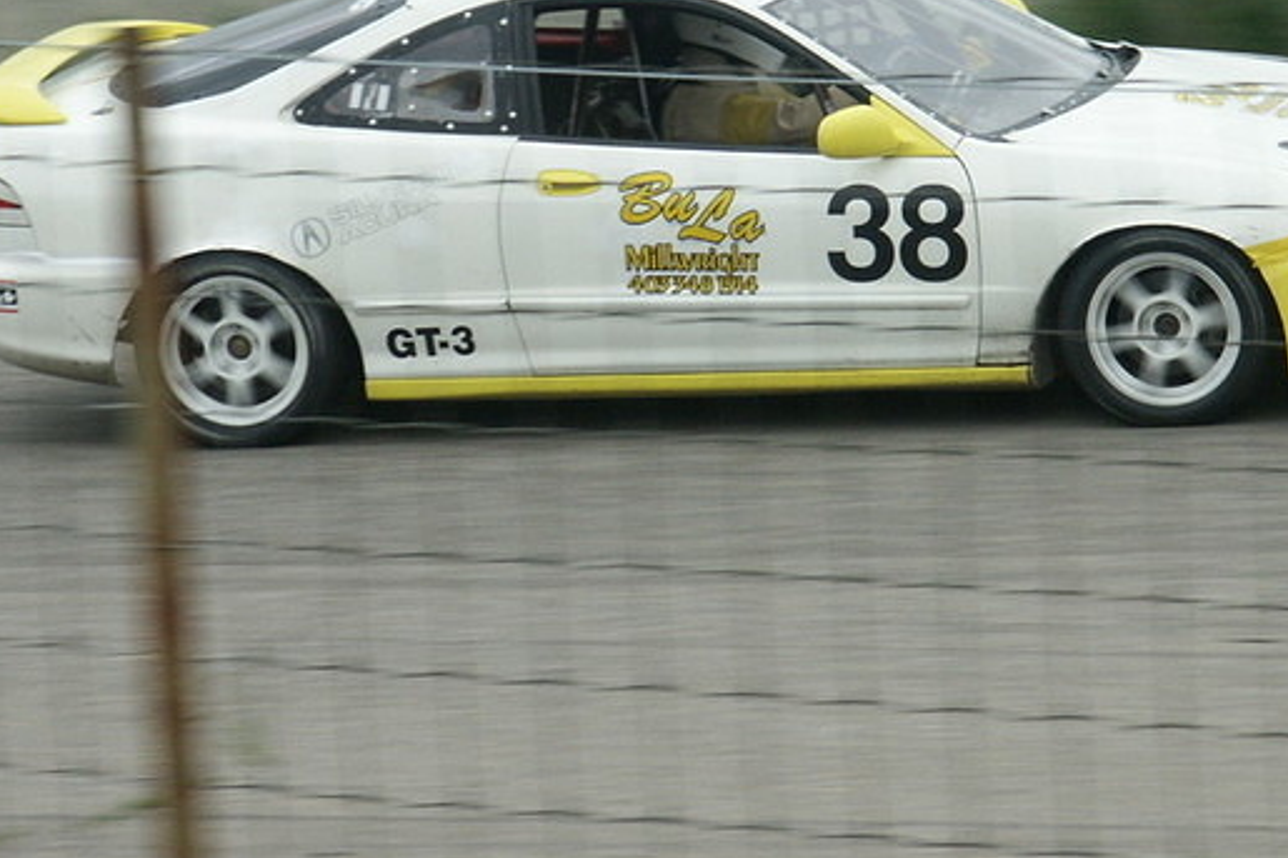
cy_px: 215
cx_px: 858
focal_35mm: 323
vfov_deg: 4.3
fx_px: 11552
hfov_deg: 6.4
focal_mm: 50.69
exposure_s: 1/250
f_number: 8
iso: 100
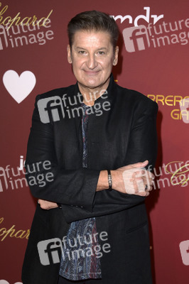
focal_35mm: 65
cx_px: 94
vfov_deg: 31.0
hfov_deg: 20.9
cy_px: 142
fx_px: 513
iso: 500
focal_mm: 65
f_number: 5.6
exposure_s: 1/250
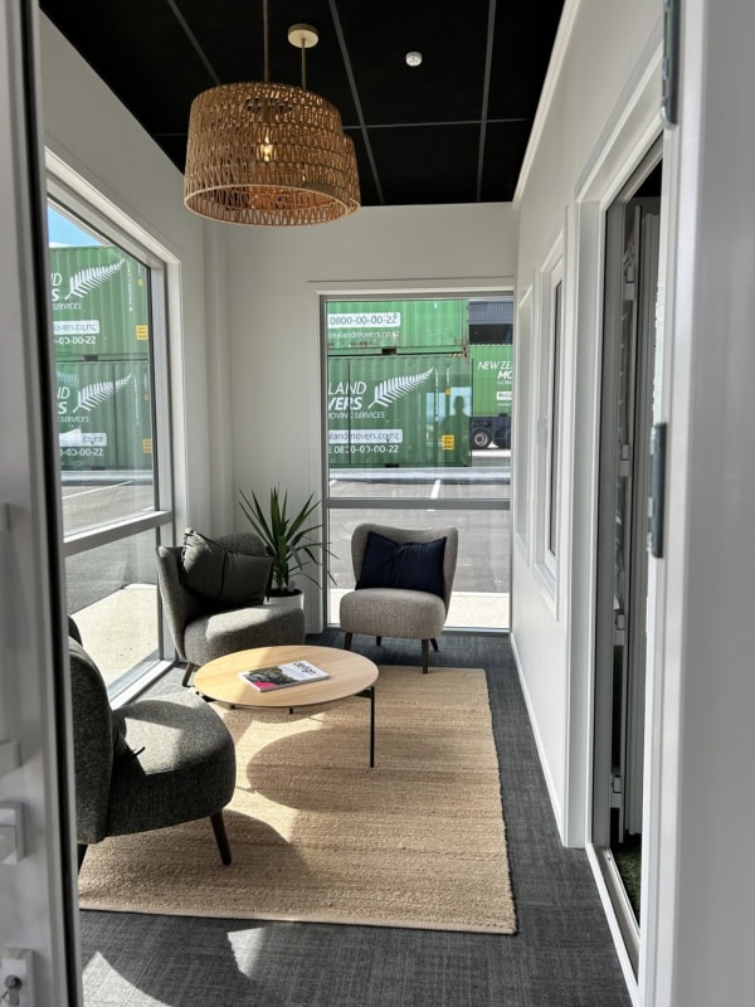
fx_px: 756
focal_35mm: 26
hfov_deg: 53.1
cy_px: 504
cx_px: 378
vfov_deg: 67.3
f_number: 1.5
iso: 50
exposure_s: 1/887
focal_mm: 5.7
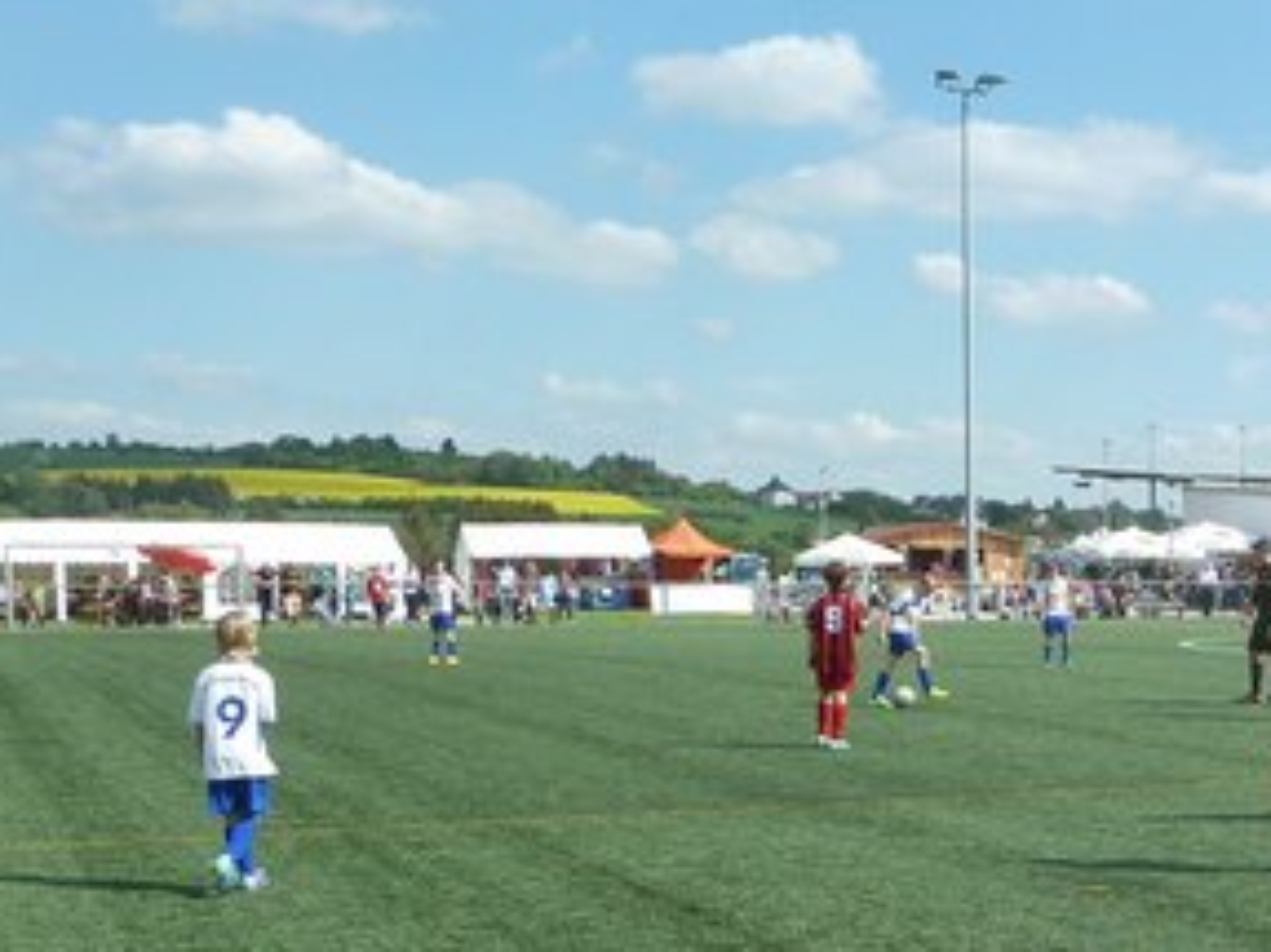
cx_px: 1306
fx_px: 2239
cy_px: 773
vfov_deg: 23.6
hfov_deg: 29.4
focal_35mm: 61
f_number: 4.5
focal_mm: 4.1
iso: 80
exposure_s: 1/400
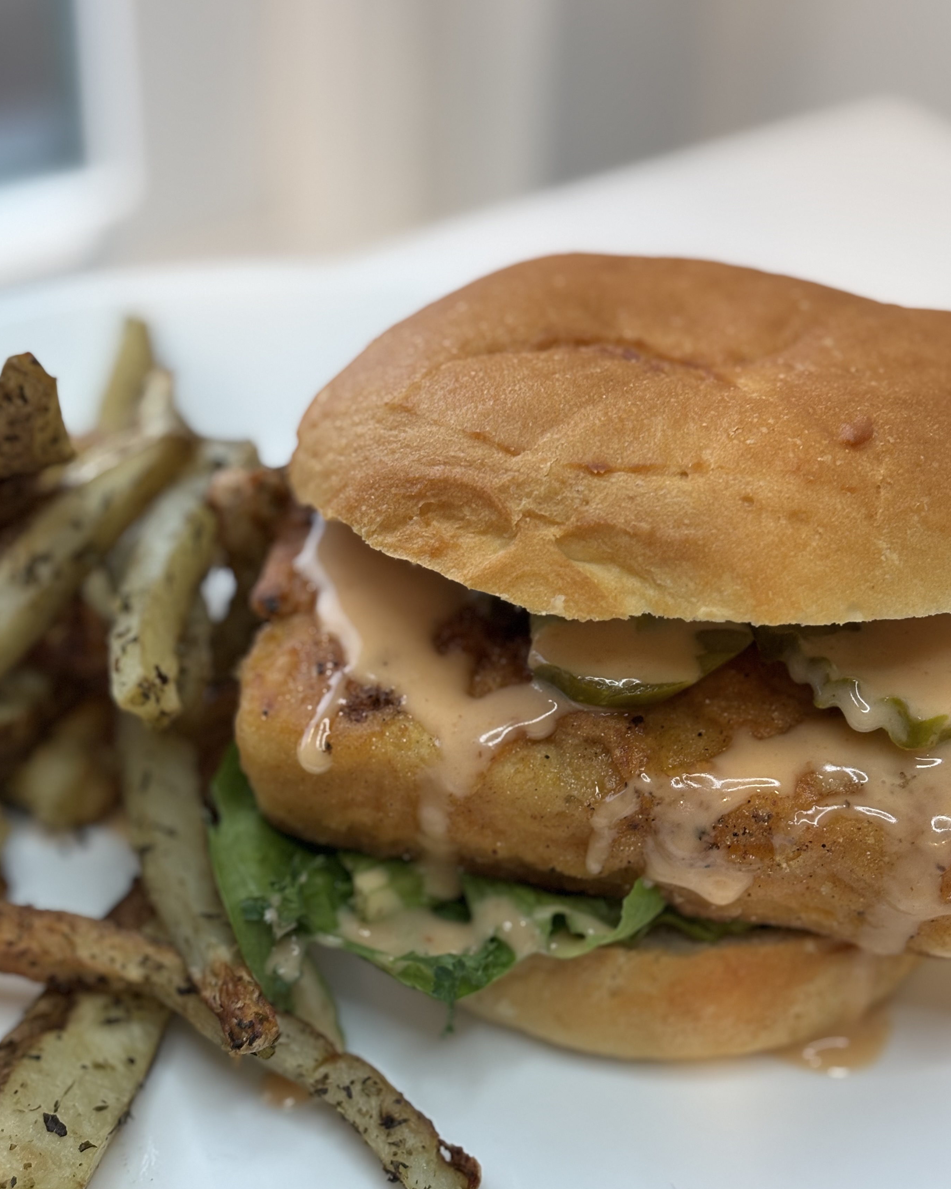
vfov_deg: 31.4
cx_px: 486
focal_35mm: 60
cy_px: 618
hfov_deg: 25.4
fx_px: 2111
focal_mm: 5.96
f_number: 1.6
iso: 160
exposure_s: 1/40
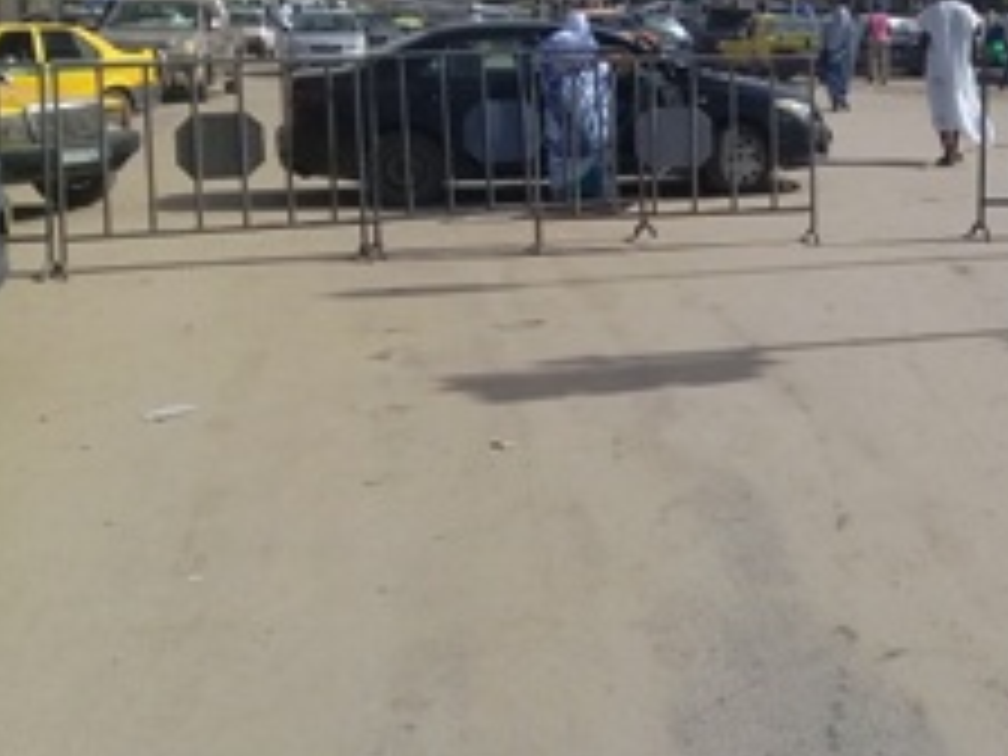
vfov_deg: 23.5
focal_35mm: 62
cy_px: 220
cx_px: 932
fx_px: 1805
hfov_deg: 29.7
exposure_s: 1/2123
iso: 50
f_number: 2.2
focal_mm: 3.3
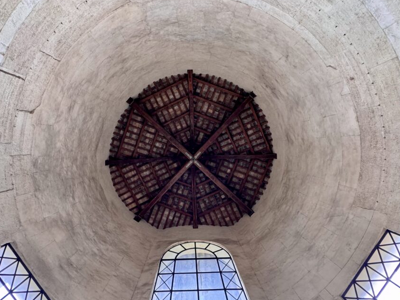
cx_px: 186
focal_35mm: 17
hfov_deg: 90.9
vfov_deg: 74.4
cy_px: 168
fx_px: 196
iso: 400
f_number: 2.2
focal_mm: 2.22
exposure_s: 1/60
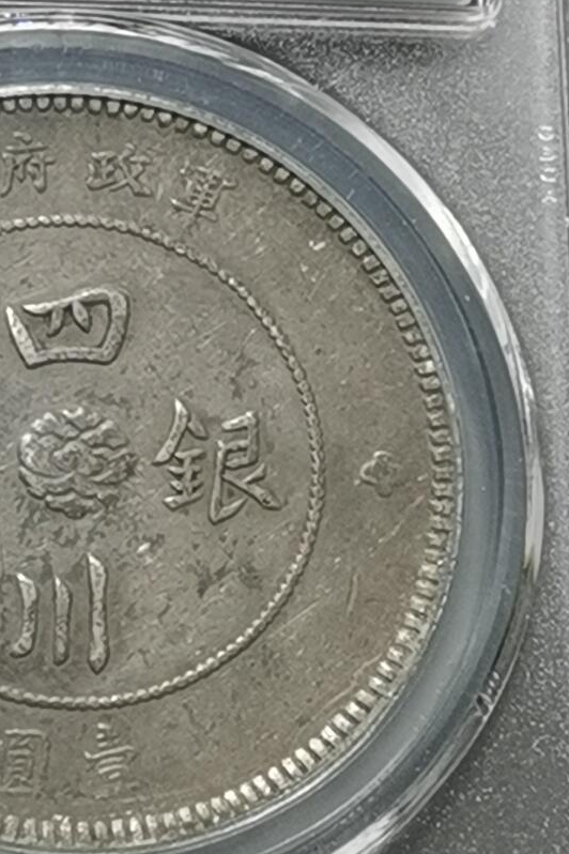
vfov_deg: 10.8
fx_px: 4504
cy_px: 250
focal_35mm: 190
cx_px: 71
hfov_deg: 7.2
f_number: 1.8
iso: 100
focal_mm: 5.58
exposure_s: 1/100
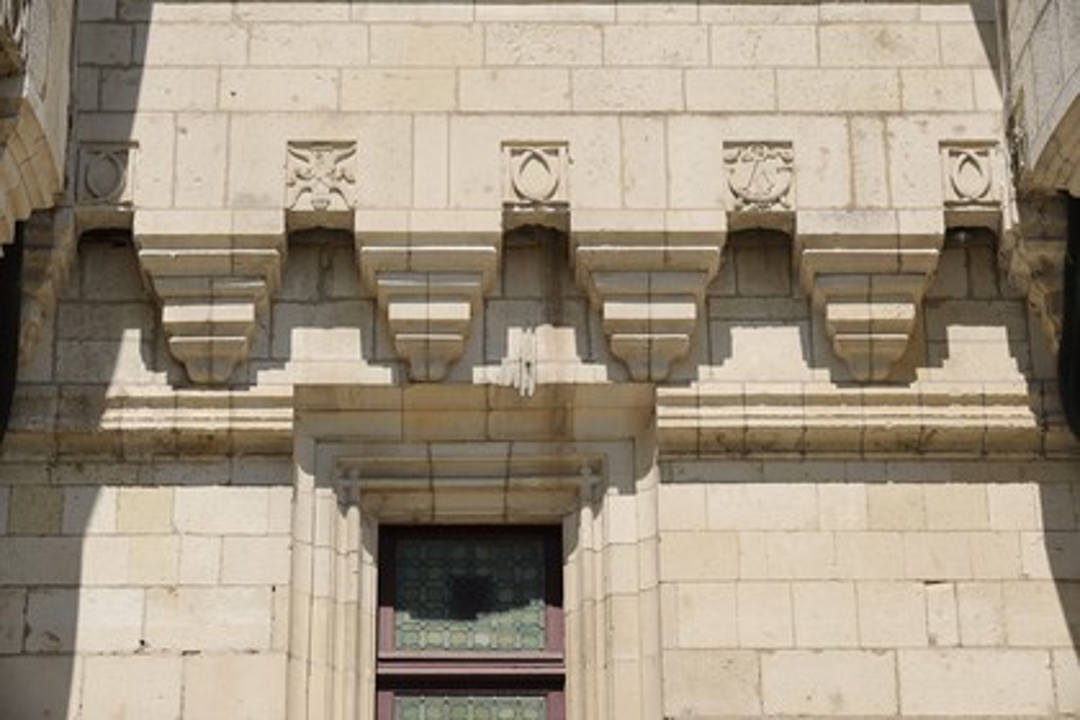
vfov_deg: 11.8
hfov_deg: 17.6
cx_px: 540
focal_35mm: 116
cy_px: 360
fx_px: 3480
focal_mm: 116
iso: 200
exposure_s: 1/400
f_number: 10
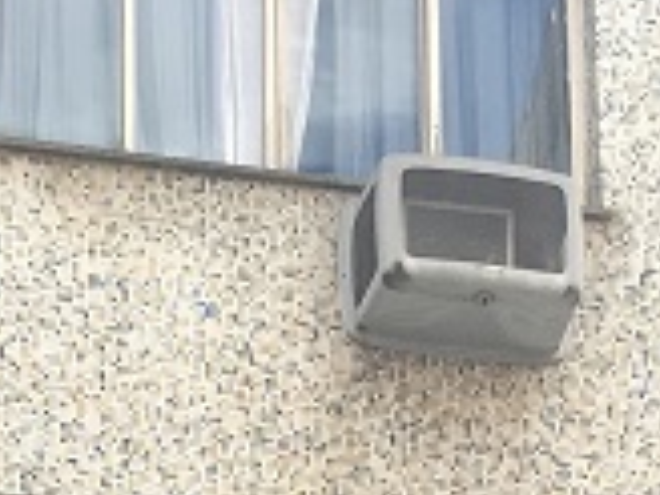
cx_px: 366
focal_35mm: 177
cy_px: 1392
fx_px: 3375
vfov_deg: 7.5
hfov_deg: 11.2
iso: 25
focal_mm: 4.15
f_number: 2.2
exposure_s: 1/601
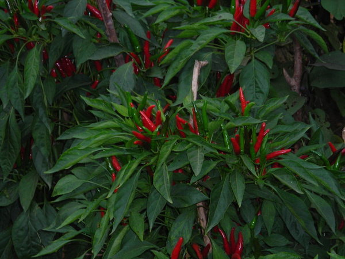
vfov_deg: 12.8
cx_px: 172
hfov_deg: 17.0
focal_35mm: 116
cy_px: 130
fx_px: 1156
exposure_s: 1/60.1
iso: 76
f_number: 5.3
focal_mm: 19.2
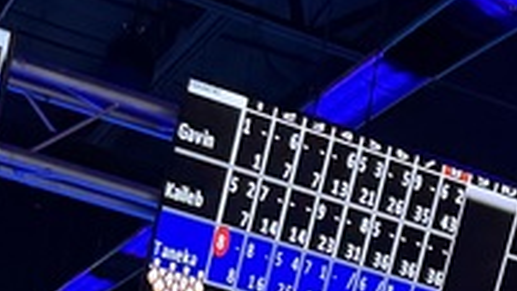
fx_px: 1823
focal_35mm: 133
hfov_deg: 14.2
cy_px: 845
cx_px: 934
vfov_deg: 8.0
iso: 400
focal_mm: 6.76
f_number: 1.78
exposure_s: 1/60
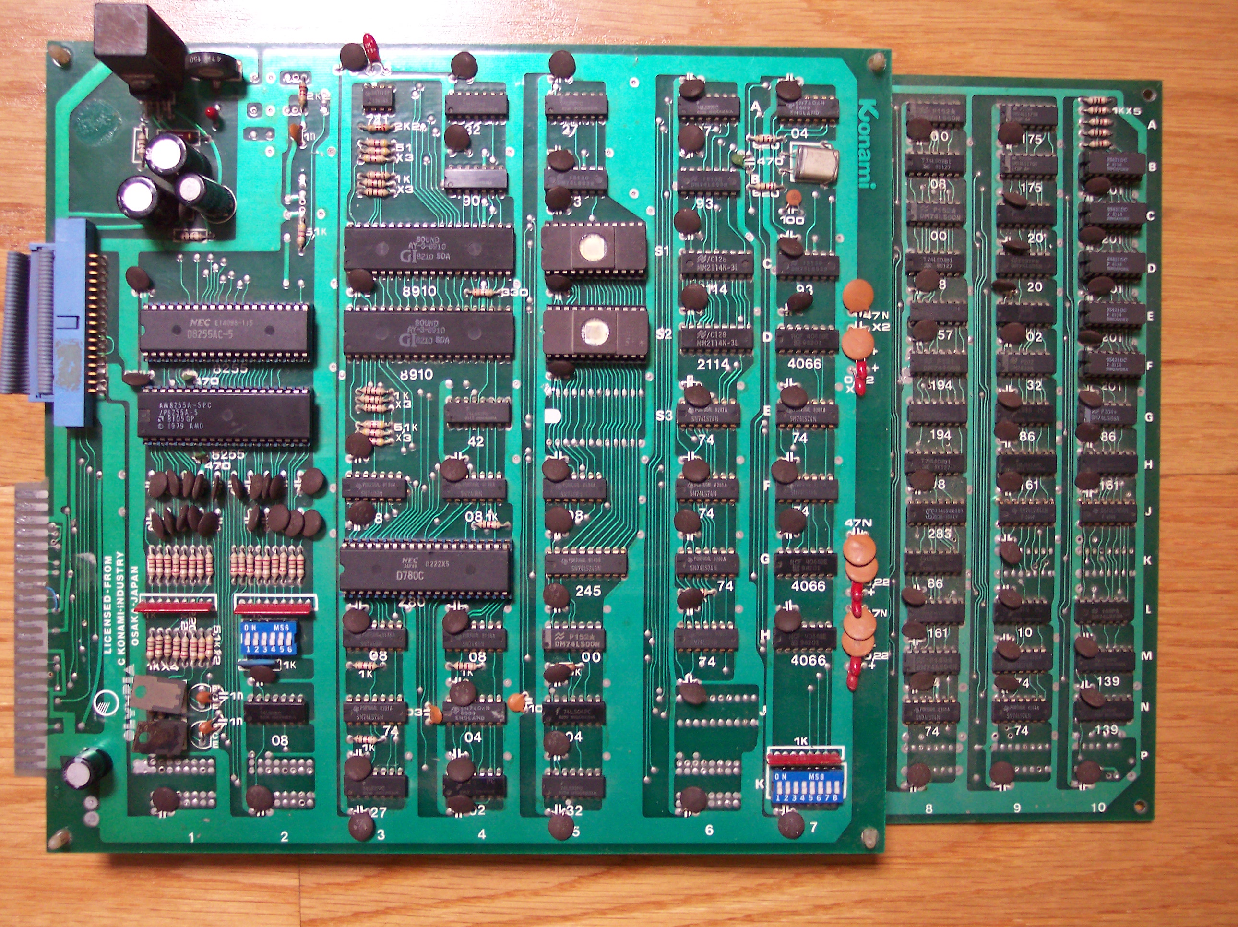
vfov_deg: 37.7
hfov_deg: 49.0
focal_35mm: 38
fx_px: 1358
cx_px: 619
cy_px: 464
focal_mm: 8
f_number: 2.8
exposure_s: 1/20
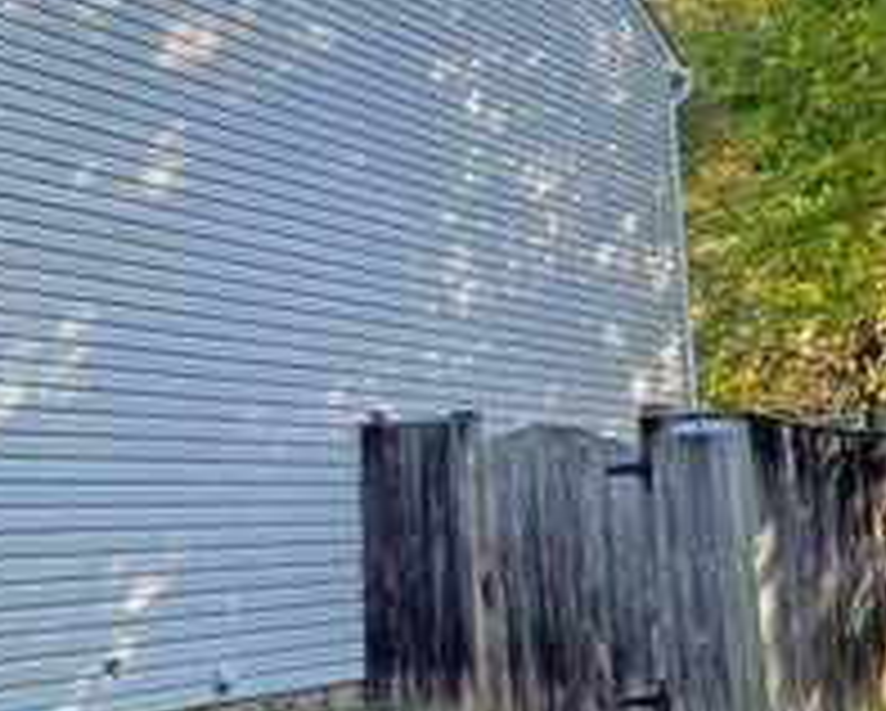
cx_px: 209
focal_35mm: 55
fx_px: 1444
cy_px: 176
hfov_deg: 33.4
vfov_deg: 27.3
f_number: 1.6
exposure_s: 1/493
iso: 32
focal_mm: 4.2
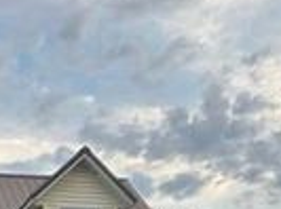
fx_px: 793
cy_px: 314
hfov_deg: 18.5
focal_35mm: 98
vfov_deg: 14.1
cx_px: -97
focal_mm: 5.7
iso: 50
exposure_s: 1/607
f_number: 1.5
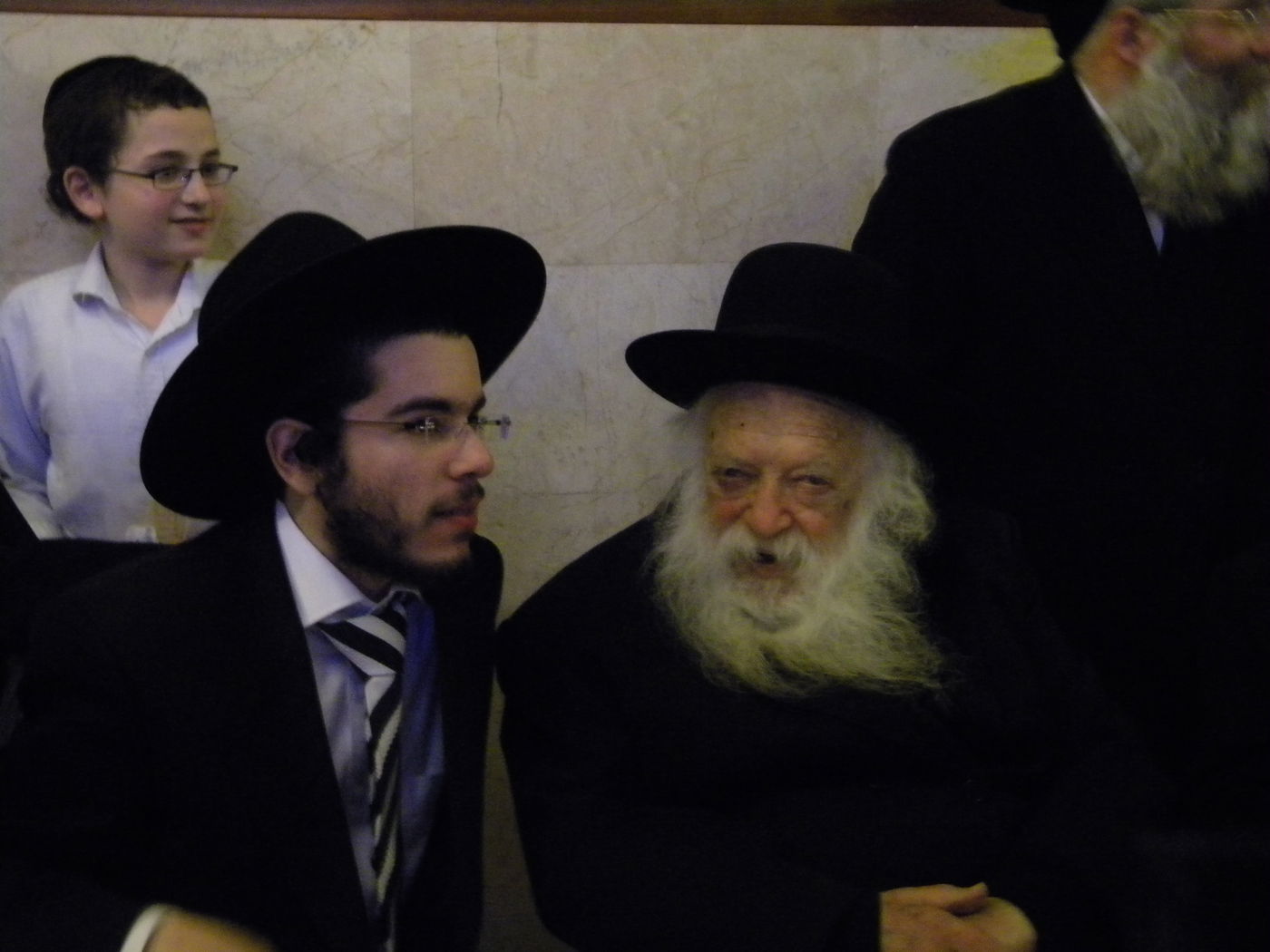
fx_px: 1504
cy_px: 476
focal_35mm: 41
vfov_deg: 35.1
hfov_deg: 45.8
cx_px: 635
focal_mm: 7.3
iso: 800
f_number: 3.8
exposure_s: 1/30.3
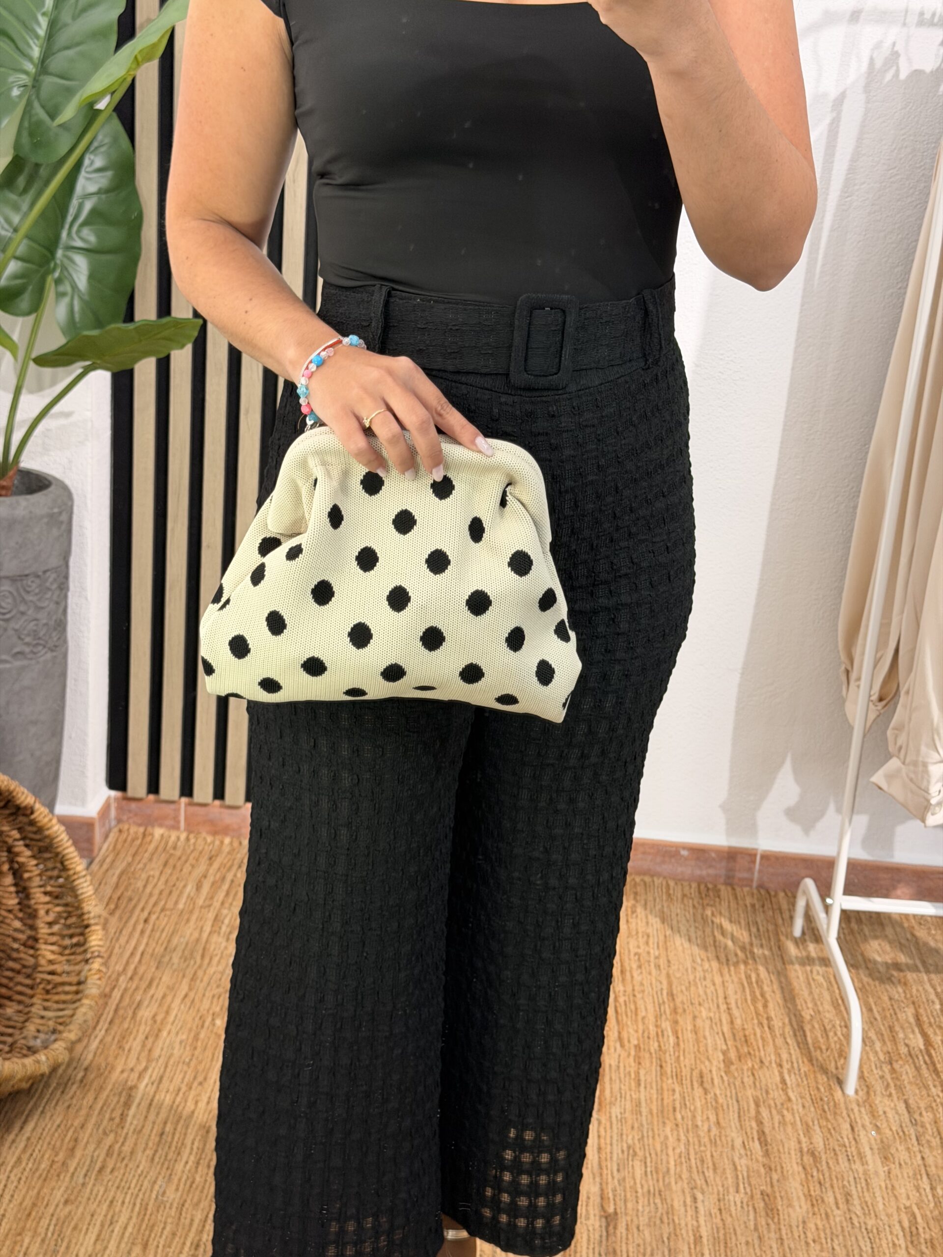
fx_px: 1743
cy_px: 628
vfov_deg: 39.7
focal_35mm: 48
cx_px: 472
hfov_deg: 30.3
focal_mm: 6.76
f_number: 1.78
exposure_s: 1/50
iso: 64
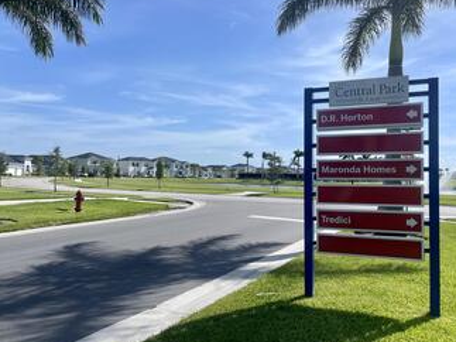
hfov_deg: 58.4
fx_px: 408
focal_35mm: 31
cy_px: 168
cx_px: 236
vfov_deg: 45.4
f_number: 1.6
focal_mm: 5.1
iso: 32
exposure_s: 1/5917
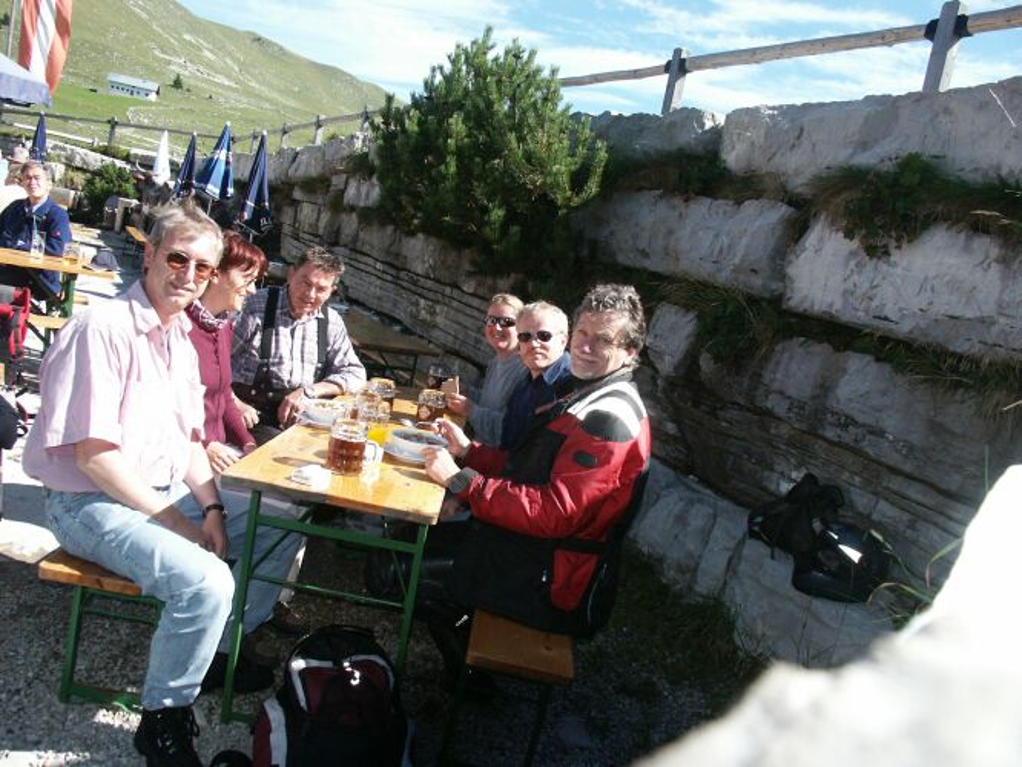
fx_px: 827
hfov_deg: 63.4
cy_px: 384
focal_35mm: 28
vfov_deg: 49.8
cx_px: 511
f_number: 4
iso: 200
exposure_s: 1/1000
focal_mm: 7.21
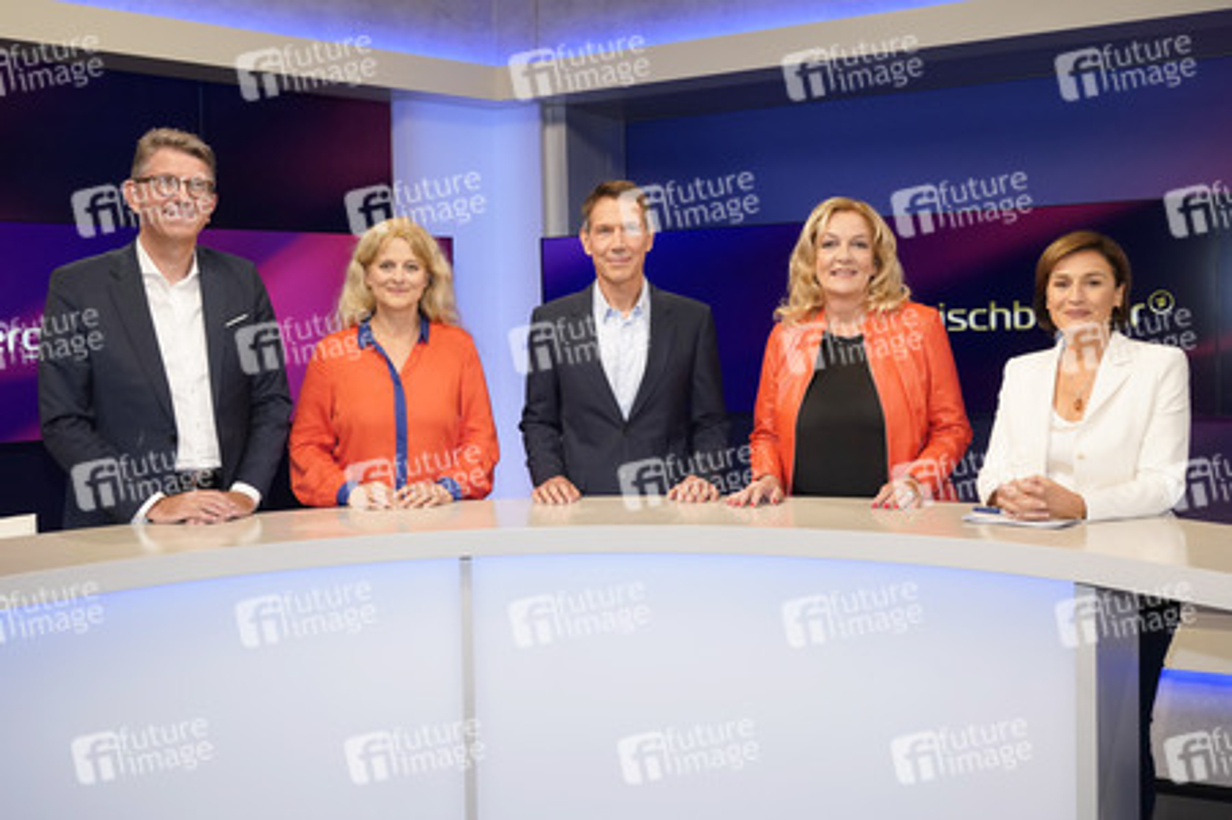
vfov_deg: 43.5
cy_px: 410
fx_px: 1026
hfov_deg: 62.0
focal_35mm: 30
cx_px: 616
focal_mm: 30
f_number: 5.6
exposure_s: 1/125
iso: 2000
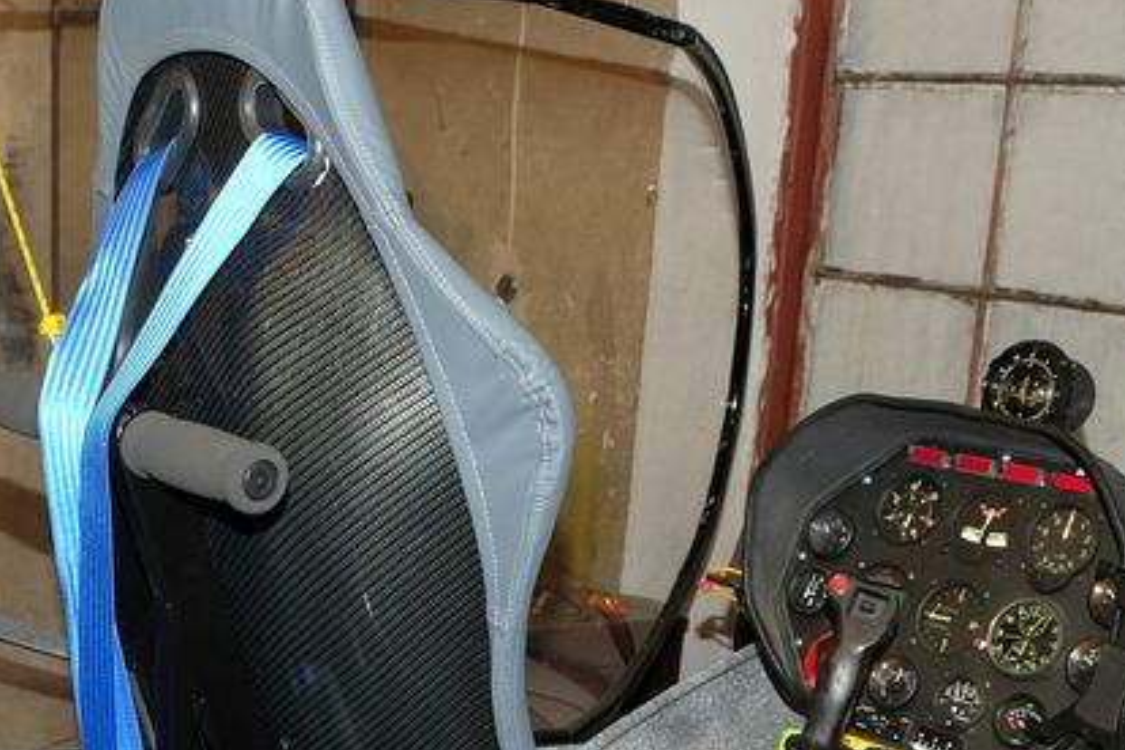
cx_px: 427
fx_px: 1750
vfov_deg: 23.8
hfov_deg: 35.5
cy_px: 607
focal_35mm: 56
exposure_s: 1/30
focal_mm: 19.6
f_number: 5.6
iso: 1000
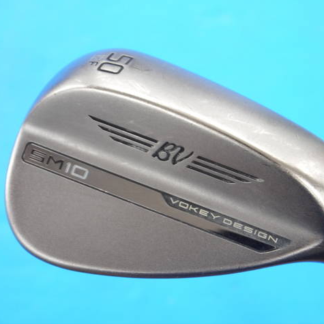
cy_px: 162
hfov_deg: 17.4
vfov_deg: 17.4
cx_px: 178
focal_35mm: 100
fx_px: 1059
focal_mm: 42
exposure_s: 1/60
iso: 800
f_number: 5.6
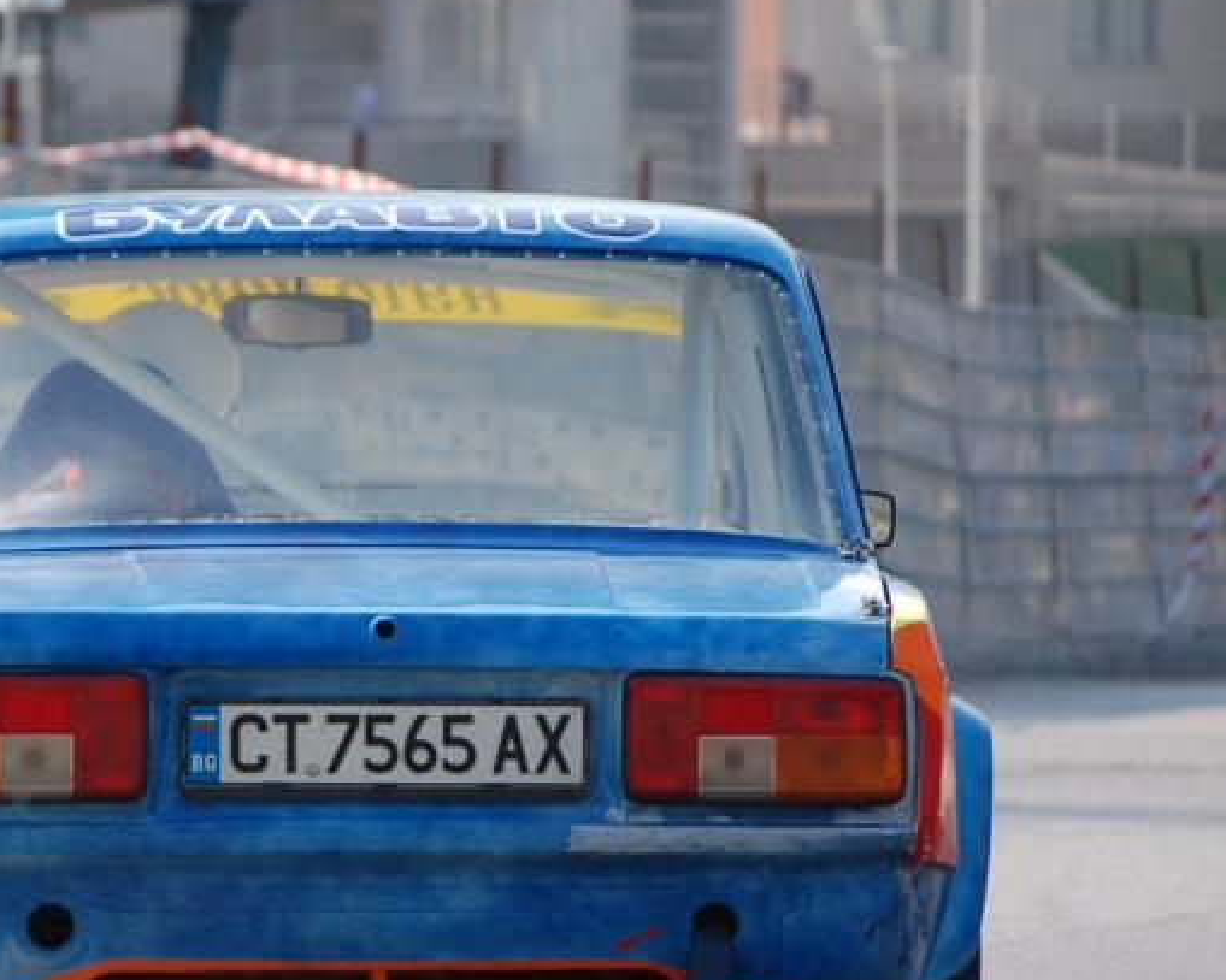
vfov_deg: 4.1
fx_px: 13856
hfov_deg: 5.1
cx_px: 378
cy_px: 750
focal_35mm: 382
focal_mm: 135
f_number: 5
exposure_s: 1/1000
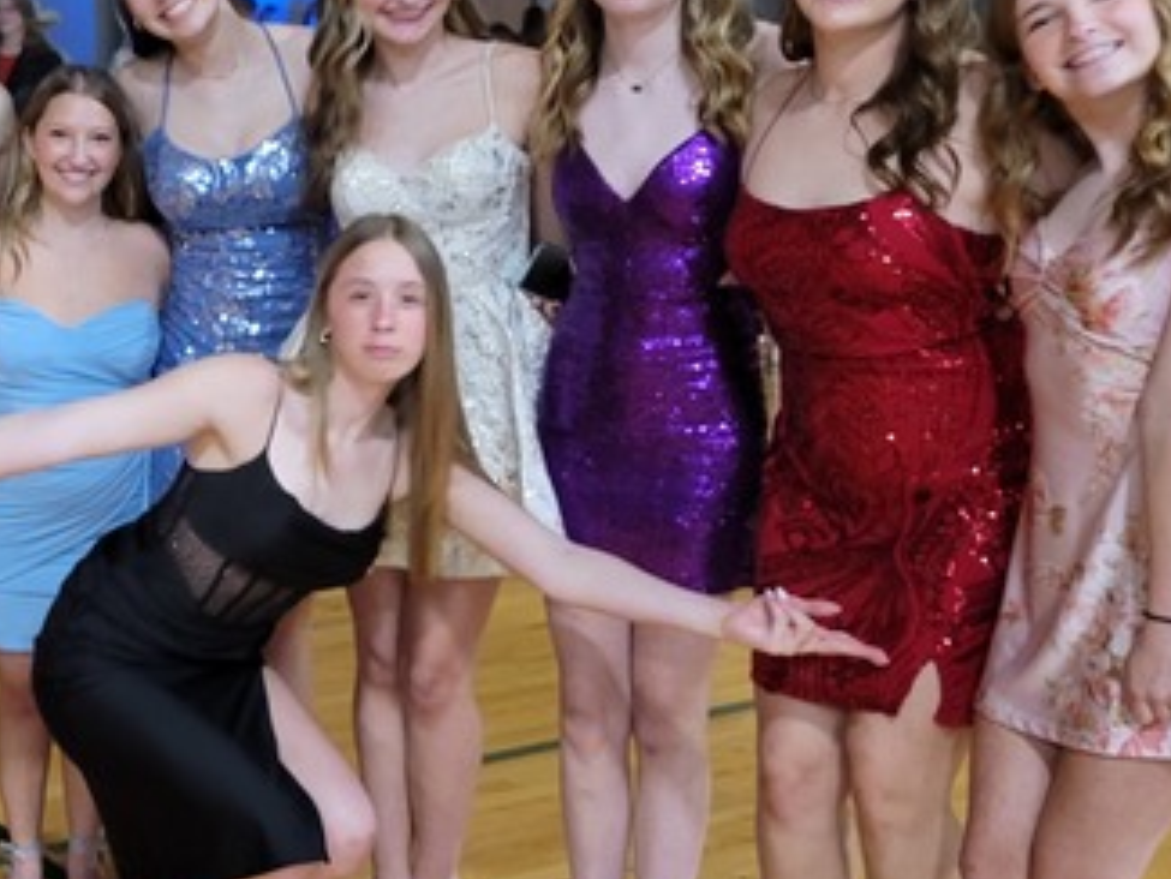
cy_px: 458
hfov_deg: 28.6
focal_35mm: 64
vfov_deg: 22.9
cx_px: 29
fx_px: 2166
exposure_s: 1/30
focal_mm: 5.4
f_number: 1.8
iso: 500
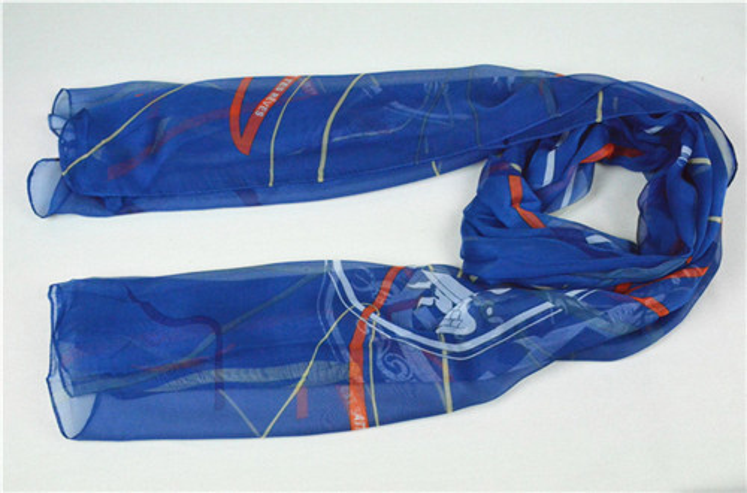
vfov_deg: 29.7
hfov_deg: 43.7
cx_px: 374
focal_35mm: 45
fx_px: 931
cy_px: 246
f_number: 10
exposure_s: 1/400
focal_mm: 30
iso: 6400
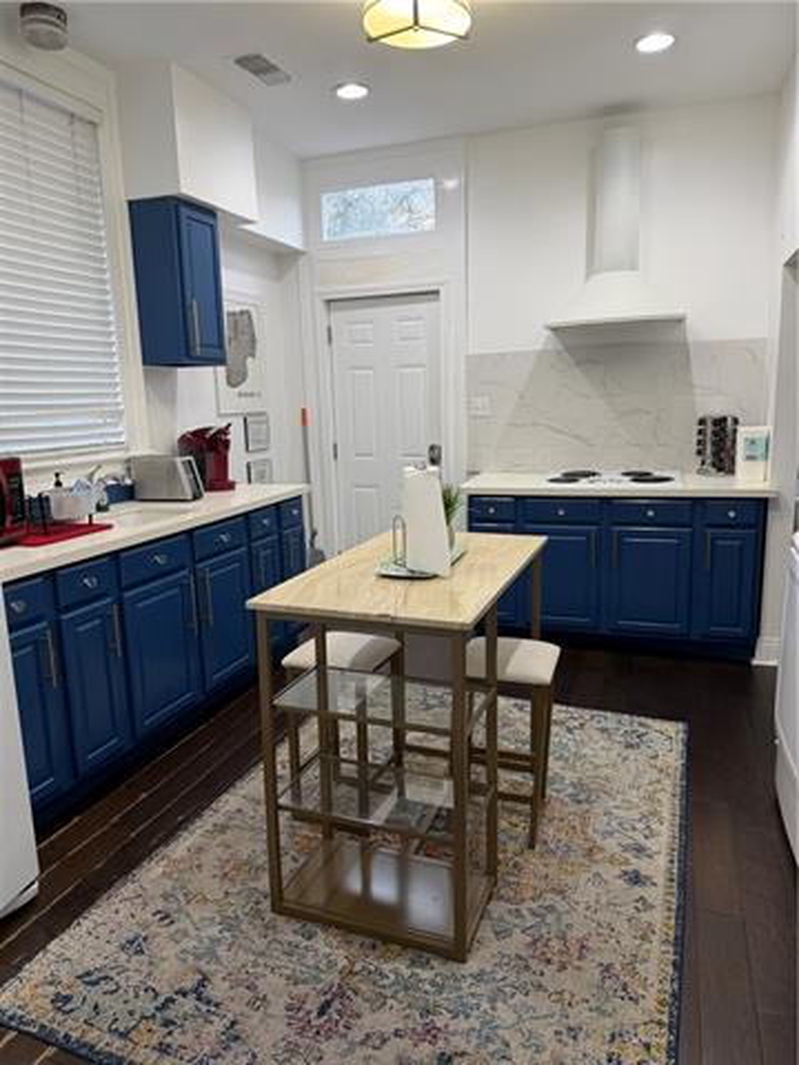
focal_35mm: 24
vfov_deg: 71.6
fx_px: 739
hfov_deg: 56.8
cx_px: 400
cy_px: 532
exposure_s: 1/91
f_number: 1.78
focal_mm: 6.76
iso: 200
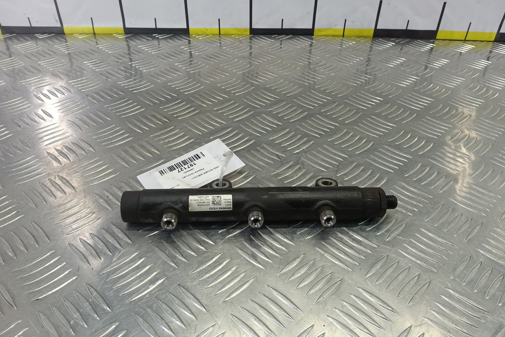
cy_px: 168
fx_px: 337
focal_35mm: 24
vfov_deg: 53.1
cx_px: 253
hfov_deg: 73.8
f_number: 1.6
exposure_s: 1/50
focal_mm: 4.11
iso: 107
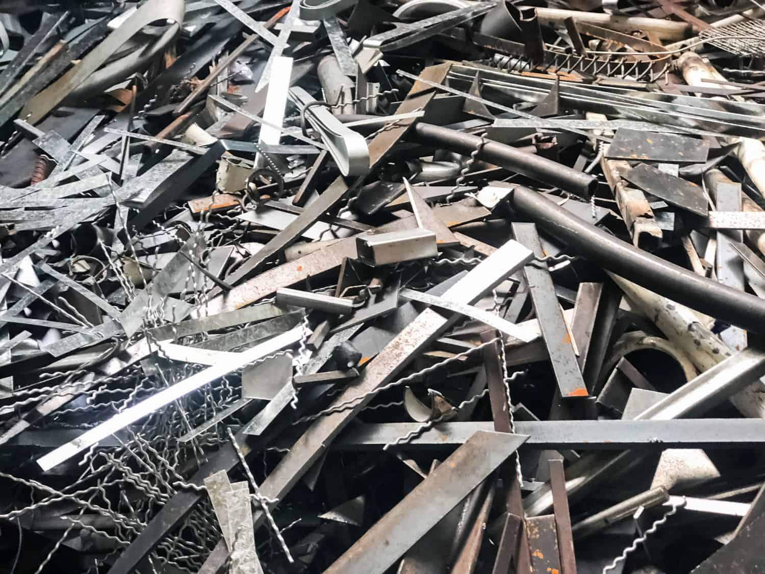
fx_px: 1260
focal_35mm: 57
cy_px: 287
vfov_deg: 25.7
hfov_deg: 33.8
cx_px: 382
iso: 500
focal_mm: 6.6
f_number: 2.8
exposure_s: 1/60
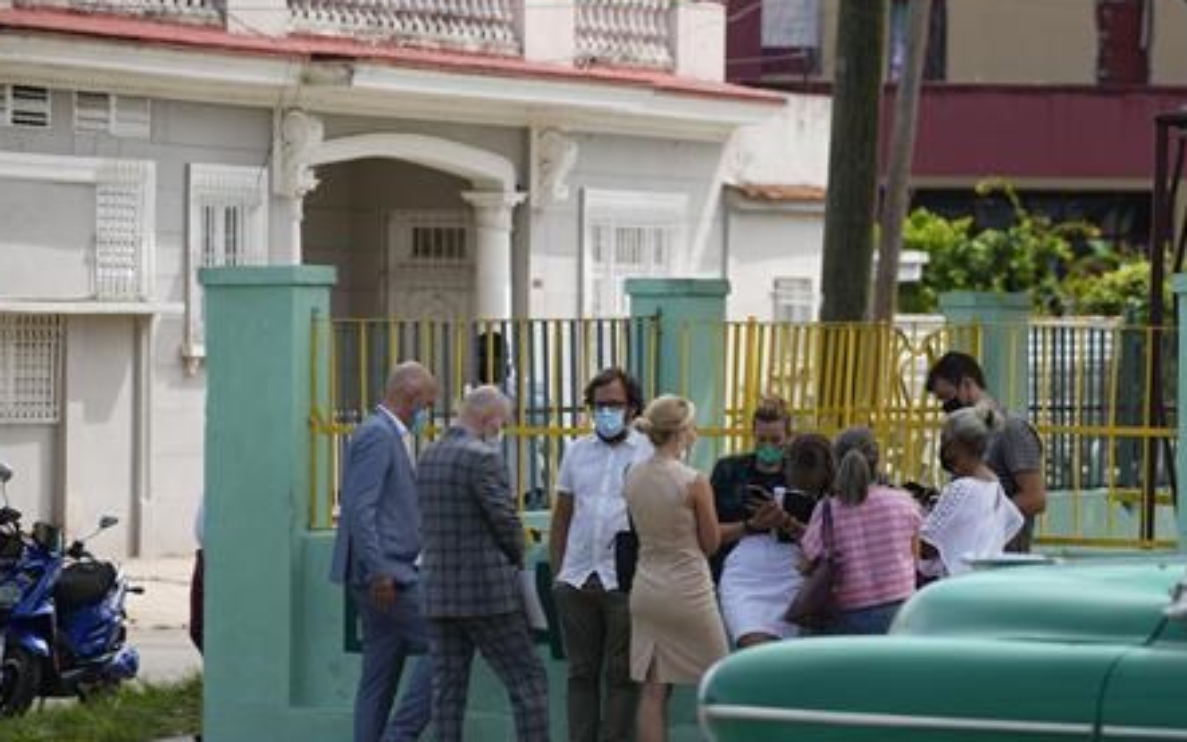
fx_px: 6535
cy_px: 422
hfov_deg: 10.4
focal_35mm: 202
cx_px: 796
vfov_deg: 6.5
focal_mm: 135
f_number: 4
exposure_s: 1/320
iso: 50
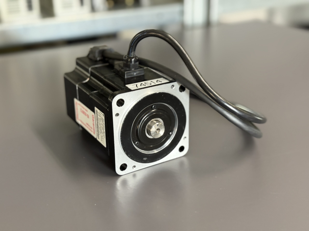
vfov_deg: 30.3
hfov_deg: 39.7
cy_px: 116
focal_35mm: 48
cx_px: 154
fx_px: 428
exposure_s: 1/50
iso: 200
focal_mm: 6.76
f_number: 1.78
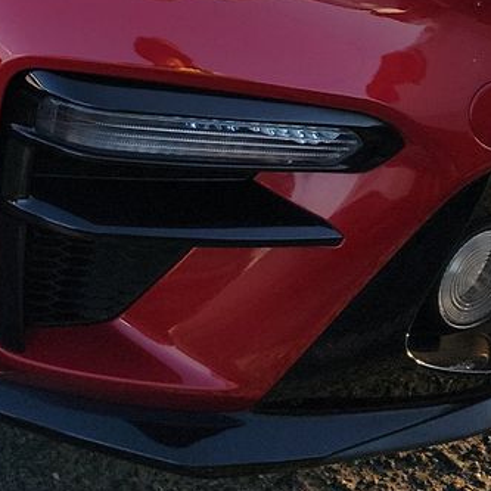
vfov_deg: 15.7
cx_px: 25
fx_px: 1637
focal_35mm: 102
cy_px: -245
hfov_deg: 16.8
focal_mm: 6.7
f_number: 1.8
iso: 50
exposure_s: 1/227
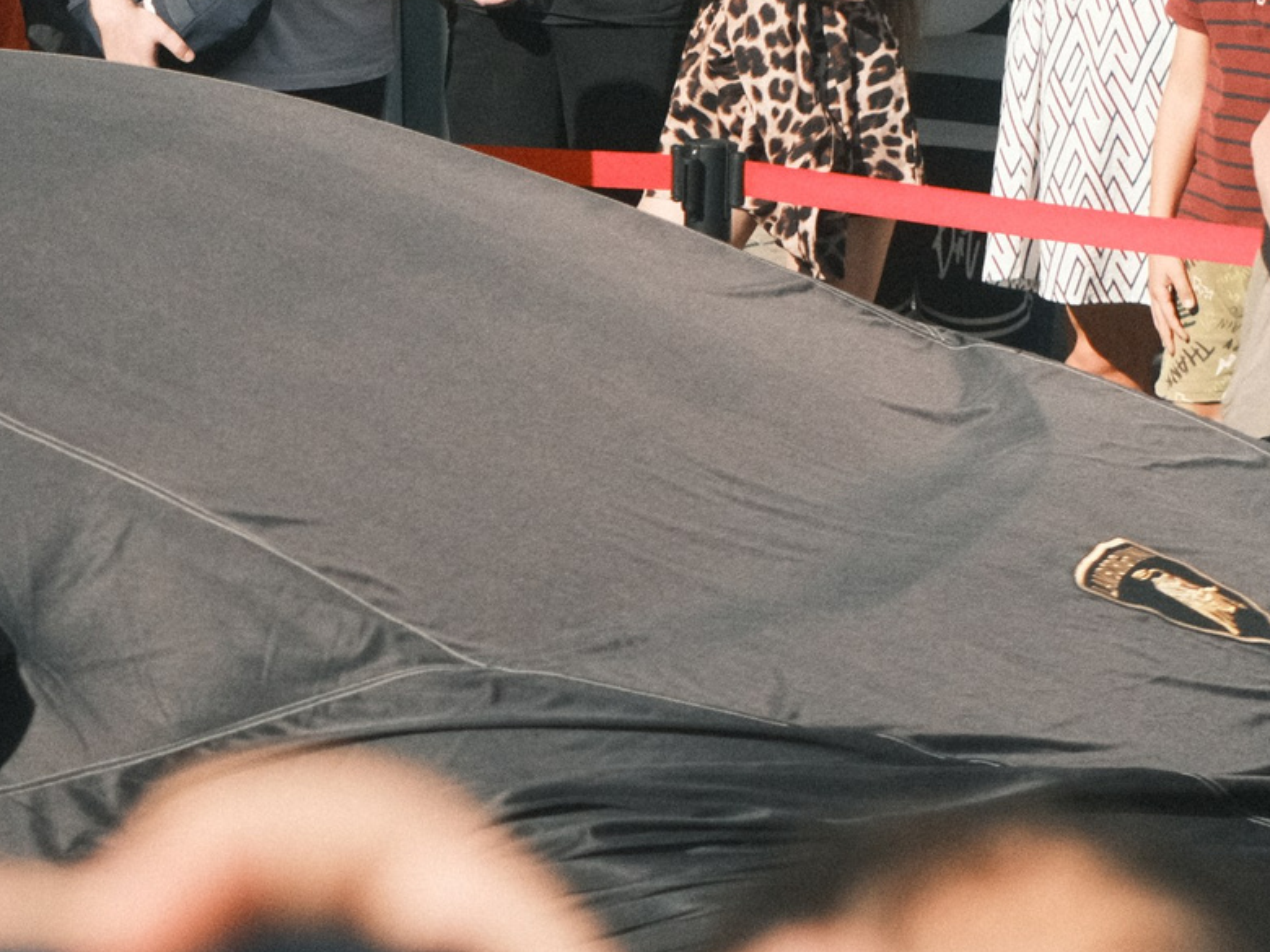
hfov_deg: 13.8
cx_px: 117
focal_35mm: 142
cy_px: 629
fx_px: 5210
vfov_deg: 10.4
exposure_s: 1/160
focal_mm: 30
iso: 2500
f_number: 2.5
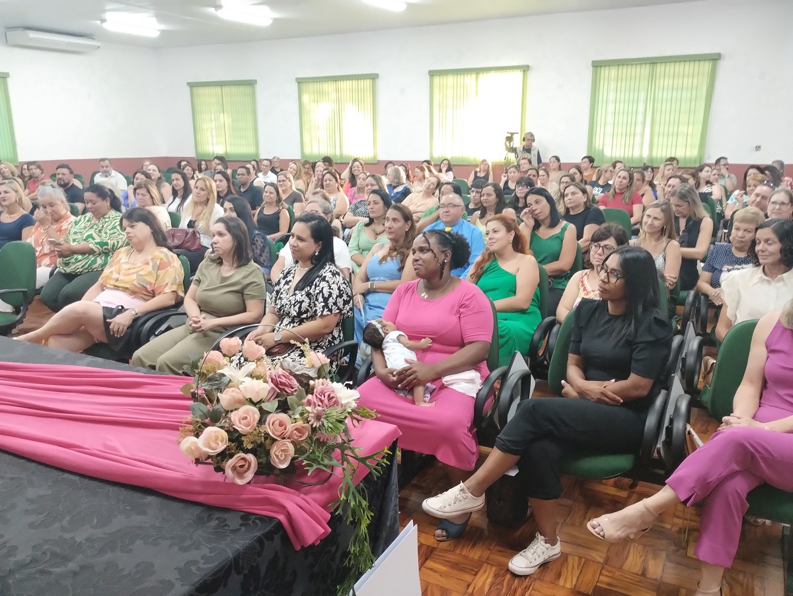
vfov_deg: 49.8
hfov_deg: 63.4
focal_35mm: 28
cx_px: 396
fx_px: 642
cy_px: 298
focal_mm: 4.27
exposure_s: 1/24
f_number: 1.8
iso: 700
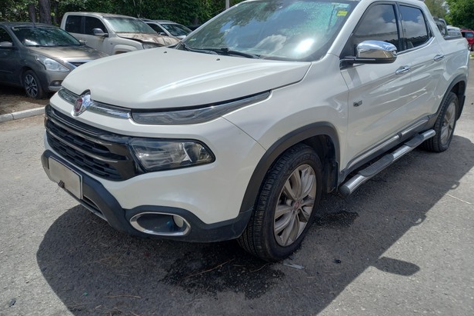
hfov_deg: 67.4
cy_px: 136
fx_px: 356
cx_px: 242
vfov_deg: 47.8
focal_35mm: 27
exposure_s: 1/698
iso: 25
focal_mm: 4.6
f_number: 2
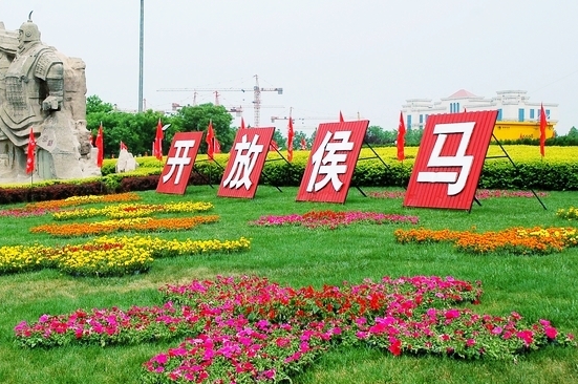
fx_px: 978
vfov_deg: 22.2
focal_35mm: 61
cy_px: 155
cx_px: 192
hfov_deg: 32.6
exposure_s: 1/320
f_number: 9
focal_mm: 28
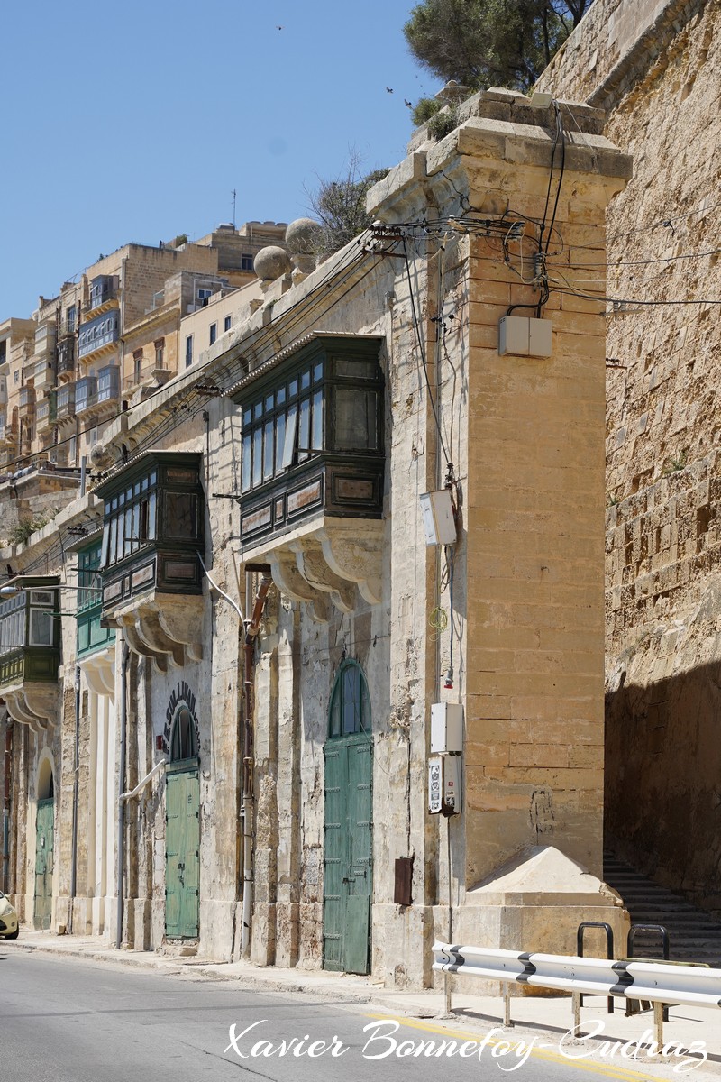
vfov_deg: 32.9
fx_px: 1832
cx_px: 360
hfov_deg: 22.3
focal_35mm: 61
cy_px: 541
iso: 100
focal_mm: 61
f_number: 7.1
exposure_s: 1/500
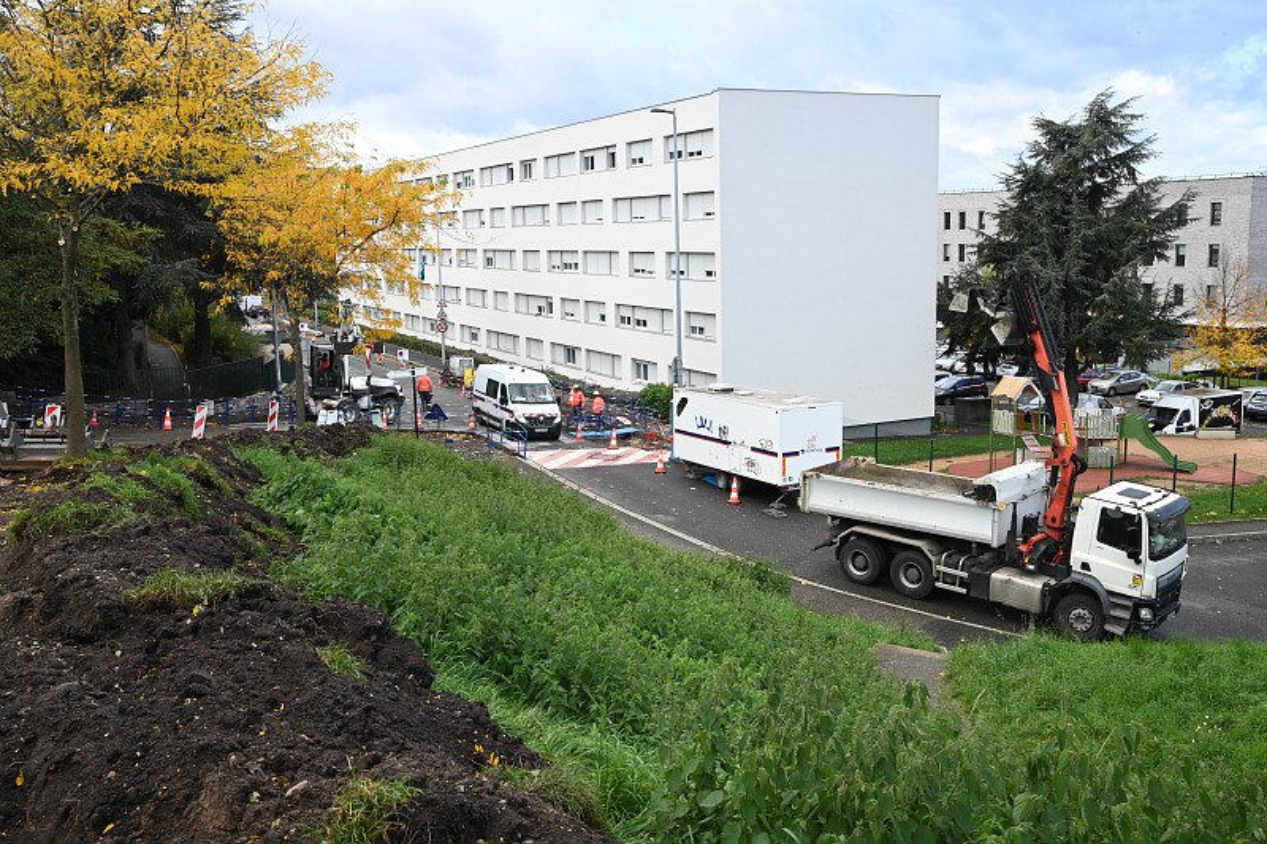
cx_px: 634
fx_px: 1196
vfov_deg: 38.9
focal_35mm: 34
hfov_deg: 55.8
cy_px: 422
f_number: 16
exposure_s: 1/125
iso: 1000
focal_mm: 34
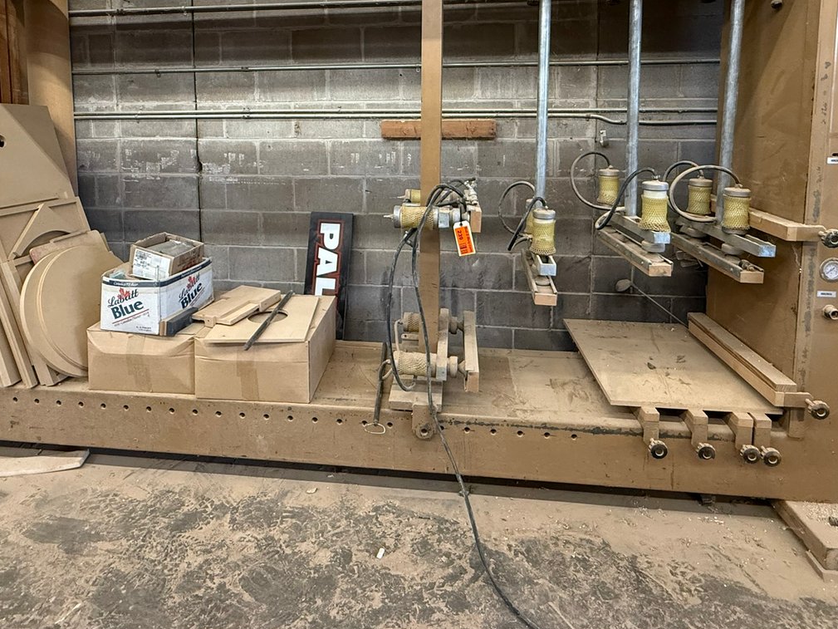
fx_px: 508
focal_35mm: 21
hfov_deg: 78.9
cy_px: 165
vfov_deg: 60.3
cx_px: 402
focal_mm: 2.22
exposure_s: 1/60
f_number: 2.2
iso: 320
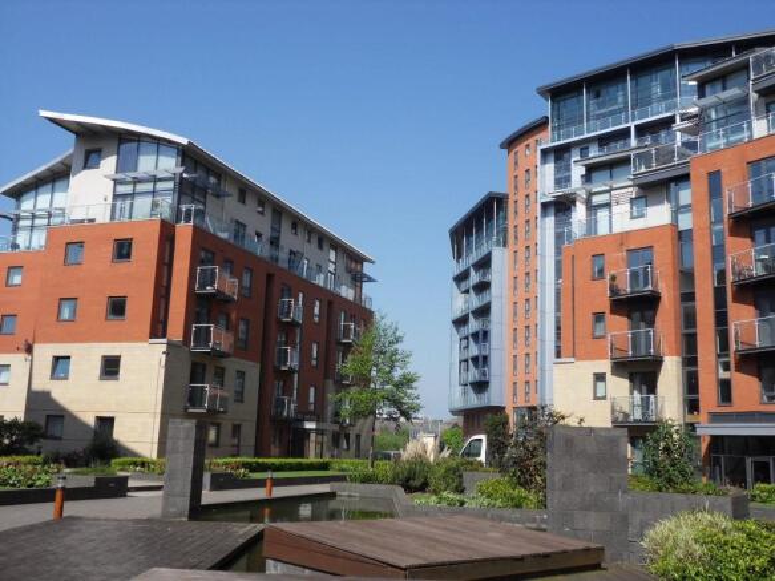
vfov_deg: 39.6
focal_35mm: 36
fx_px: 806
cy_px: 290
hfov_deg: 51.4
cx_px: 388
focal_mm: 6.3
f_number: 8.7
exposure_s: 1/180
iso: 80
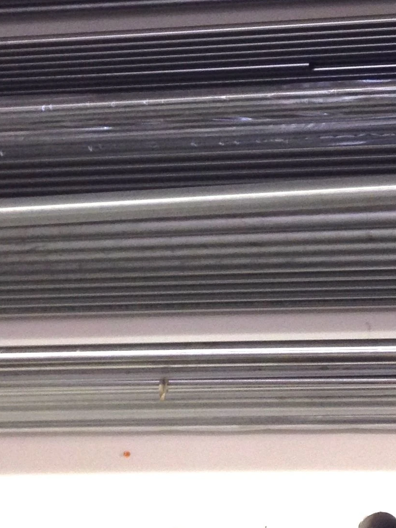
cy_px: 99
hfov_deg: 14.7
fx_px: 1510
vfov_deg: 19.6
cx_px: 403
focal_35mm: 99
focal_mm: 4.12
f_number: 2.4
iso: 160
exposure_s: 1/20
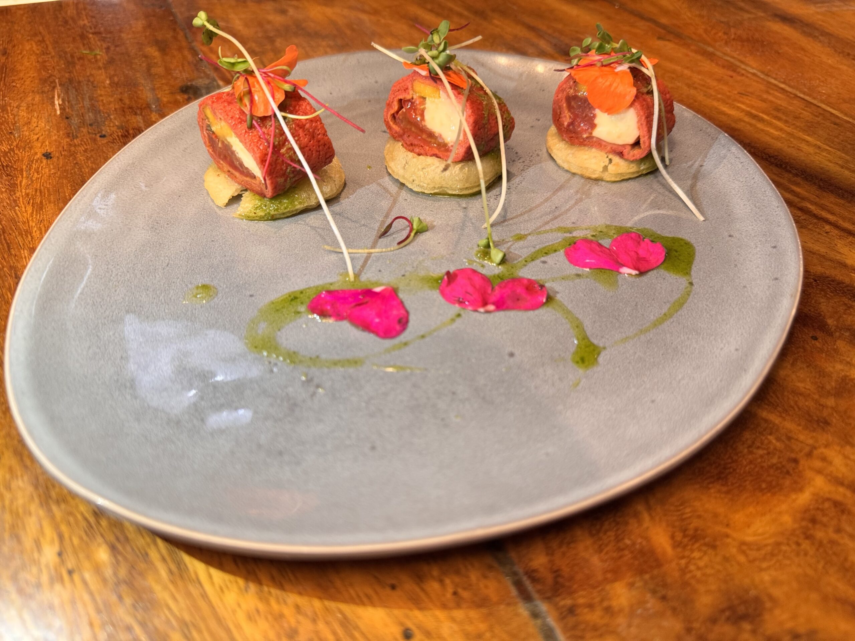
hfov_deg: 71.6
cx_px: 428
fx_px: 593
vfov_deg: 56.8
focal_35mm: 24
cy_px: 320
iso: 250
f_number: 1.78
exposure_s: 1/60
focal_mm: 6.76
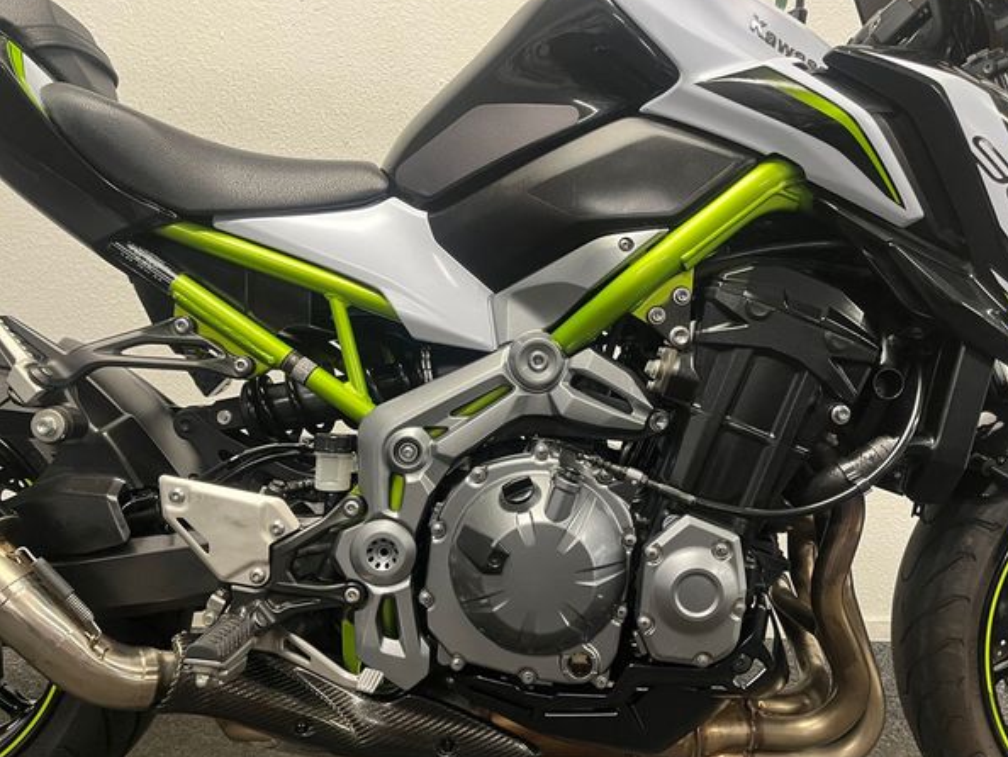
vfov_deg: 49.8
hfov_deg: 63.3
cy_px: 382
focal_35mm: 28
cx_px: 541
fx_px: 816
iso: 200
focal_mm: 5.1
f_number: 1.6
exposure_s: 1/50
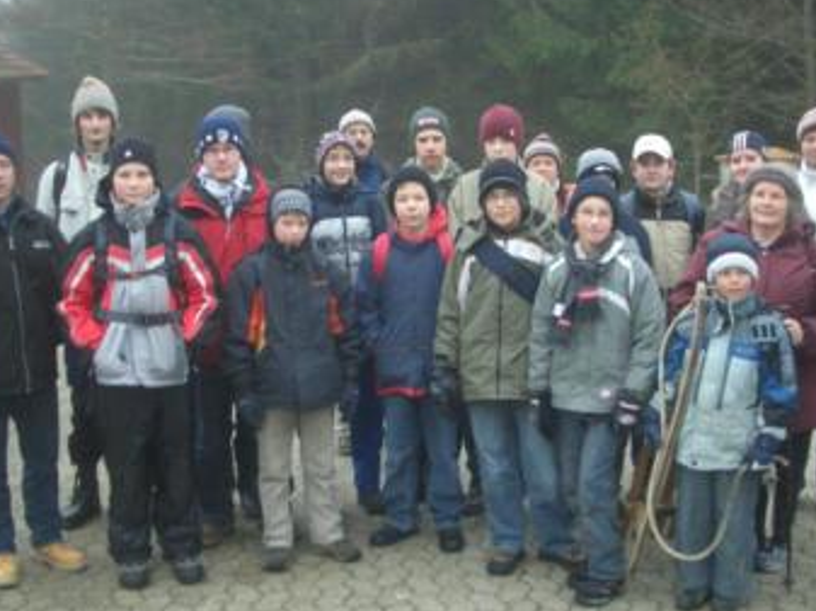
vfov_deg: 28.0
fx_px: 1224
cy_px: 299
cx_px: 460
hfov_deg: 36.8
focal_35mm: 52
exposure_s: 1/100
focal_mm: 5.8
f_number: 2.6
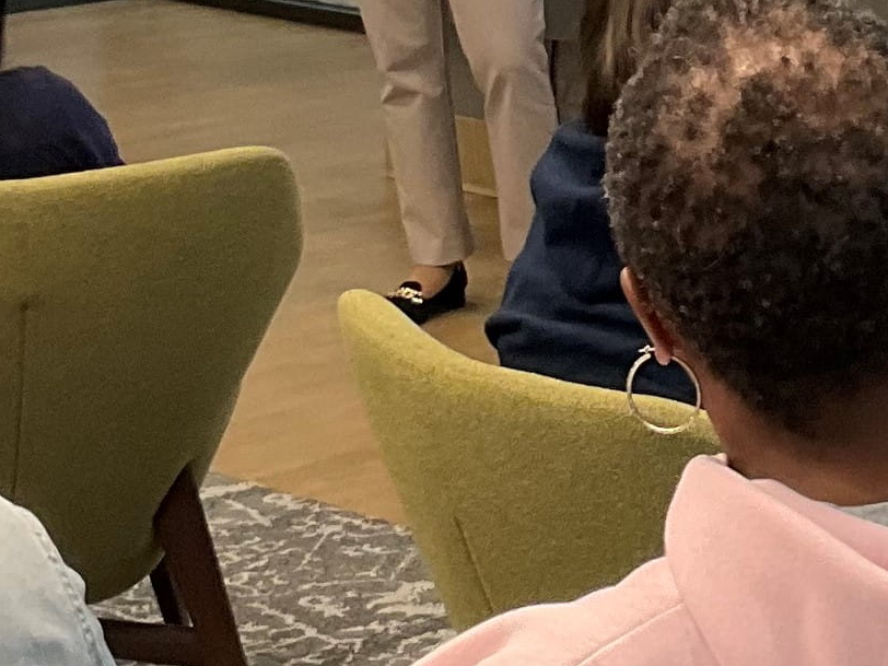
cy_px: -235
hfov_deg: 22.3
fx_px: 2180
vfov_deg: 16.3
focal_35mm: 85
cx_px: 842
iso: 125
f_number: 1.8
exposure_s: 1/60
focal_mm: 3
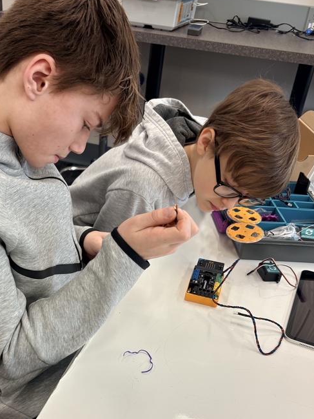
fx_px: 496
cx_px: 111
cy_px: 291
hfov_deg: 34.9
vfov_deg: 44.9
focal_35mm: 41
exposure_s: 1/60
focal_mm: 5.96
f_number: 1.6
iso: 64
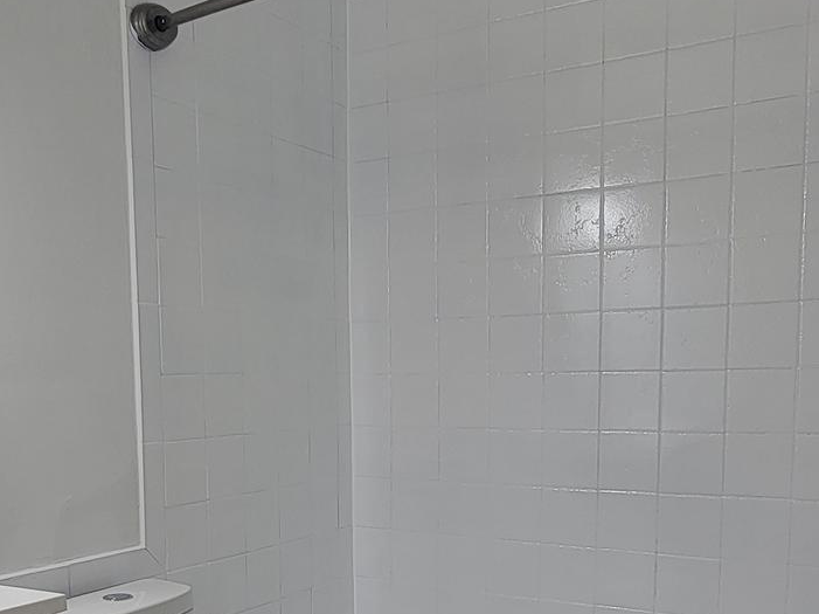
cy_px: 491
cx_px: 298
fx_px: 899
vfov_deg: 36.4
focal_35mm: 38
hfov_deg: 48.5
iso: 80
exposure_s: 1/120
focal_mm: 2.2
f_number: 2.2
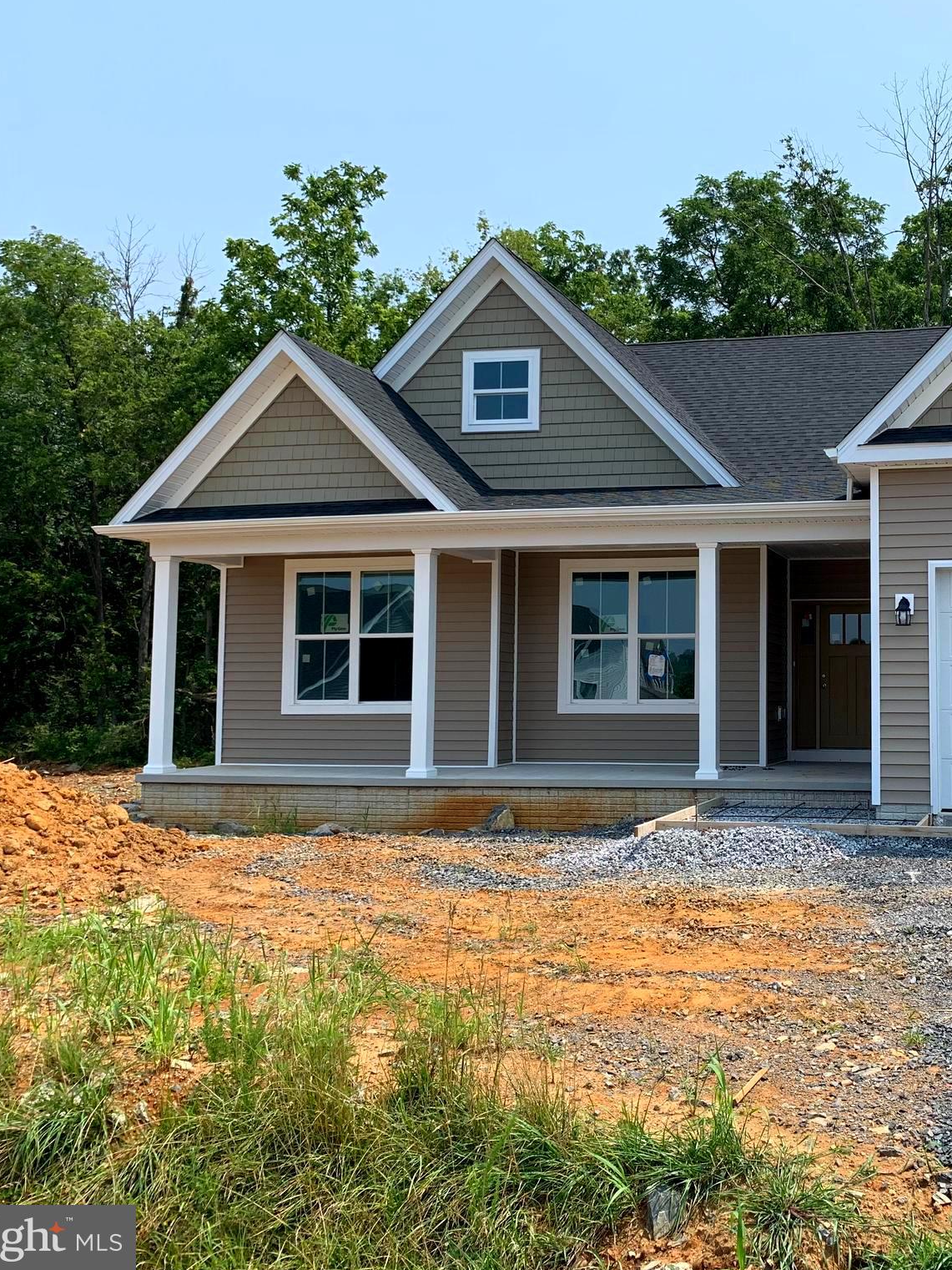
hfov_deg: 38.9
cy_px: 632
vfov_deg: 52.6
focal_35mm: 35
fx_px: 1283
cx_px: 782
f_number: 1.8
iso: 25
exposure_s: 1/2208
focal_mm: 4.25
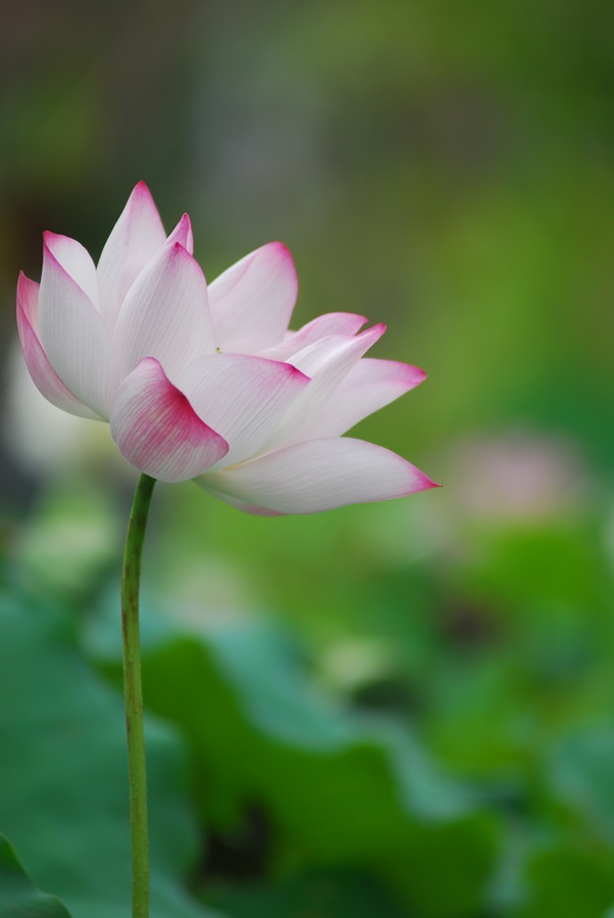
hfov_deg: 5.0
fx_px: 7083
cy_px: 459
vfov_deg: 7.4
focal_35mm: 278
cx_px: 307
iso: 100
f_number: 2.8
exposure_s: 1/800
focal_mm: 185
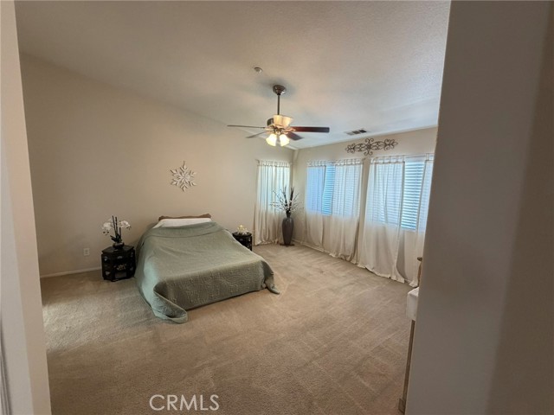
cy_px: 208
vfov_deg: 85.7
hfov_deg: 102.1
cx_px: 277
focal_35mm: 14
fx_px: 224
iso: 250
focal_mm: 2.22
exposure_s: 1/60
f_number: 2.2
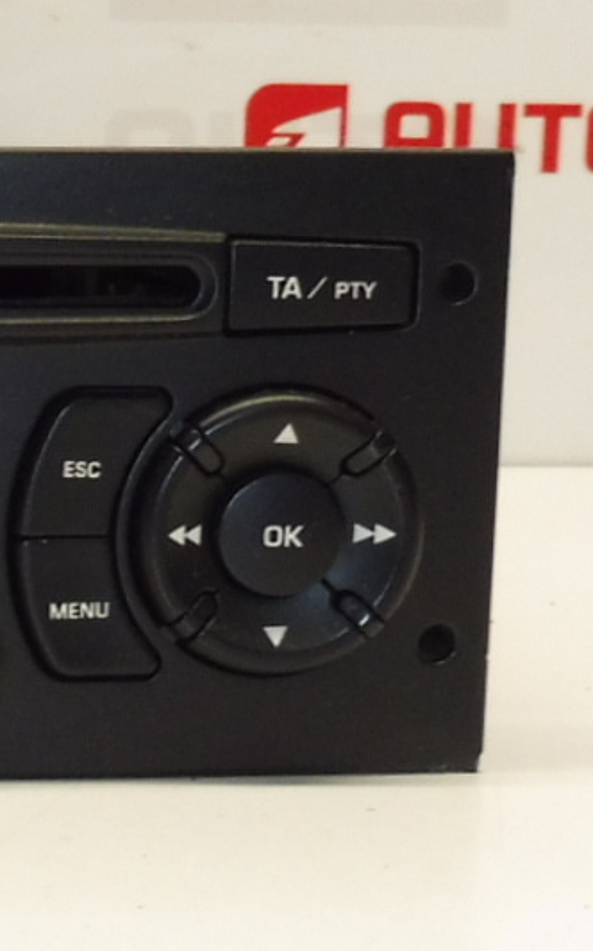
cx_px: -488
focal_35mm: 98
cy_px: 449
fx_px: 2537
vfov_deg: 21.2
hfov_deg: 12.2
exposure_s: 1/60
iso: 200
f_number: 3.5
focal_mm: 4.3
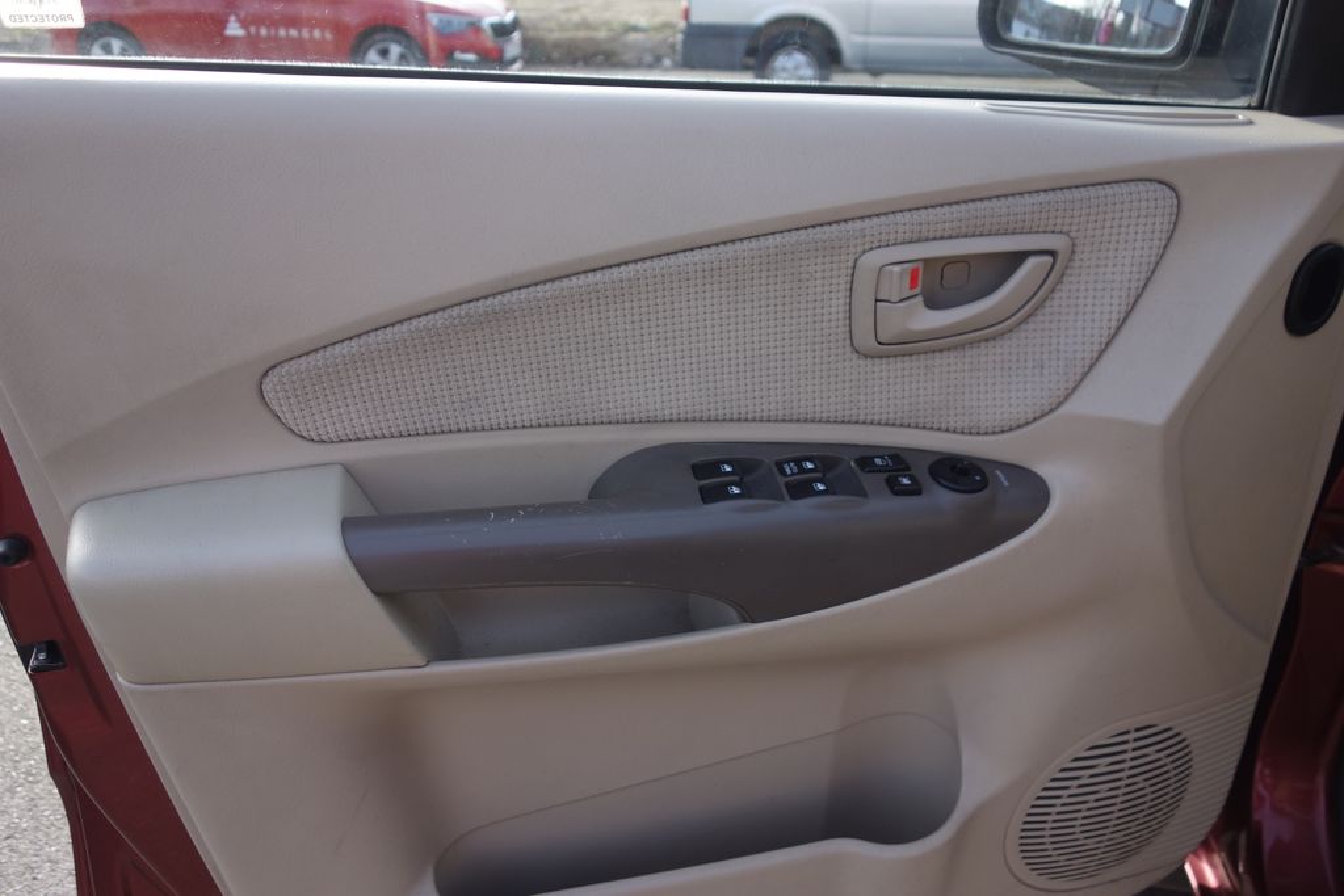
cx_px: 672
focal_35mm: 28
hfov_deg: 65.5
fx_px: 1045
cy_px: 448
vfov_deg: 46.4
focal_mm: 10.4
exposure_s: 1/400
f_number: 2.5
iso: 125
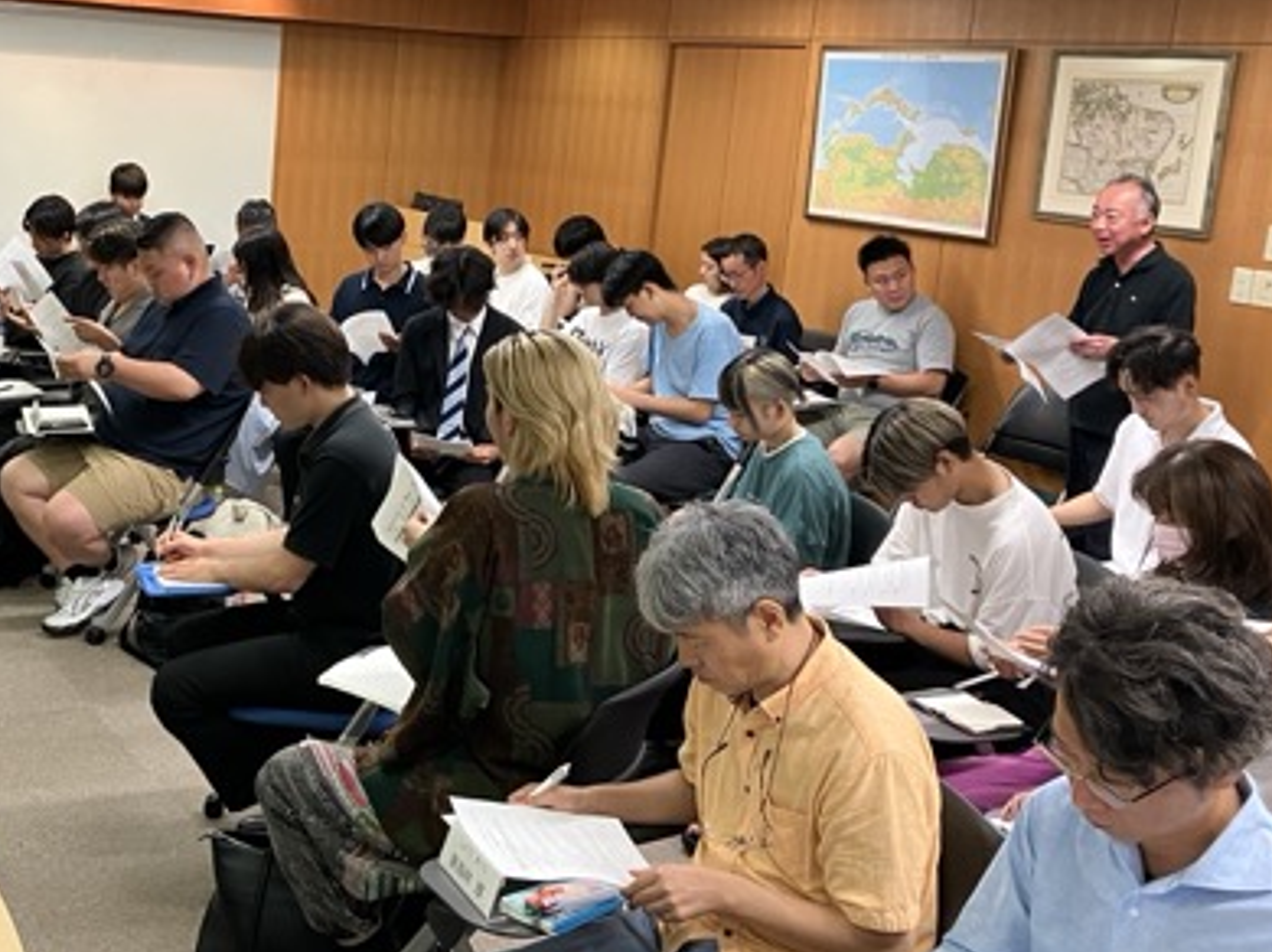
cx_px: 280
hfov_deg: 39.8
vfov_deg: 31.4
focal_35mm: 46
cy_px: 388
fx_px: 1689
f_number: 1.8
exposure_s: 1/50
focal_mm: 3.99
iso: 100
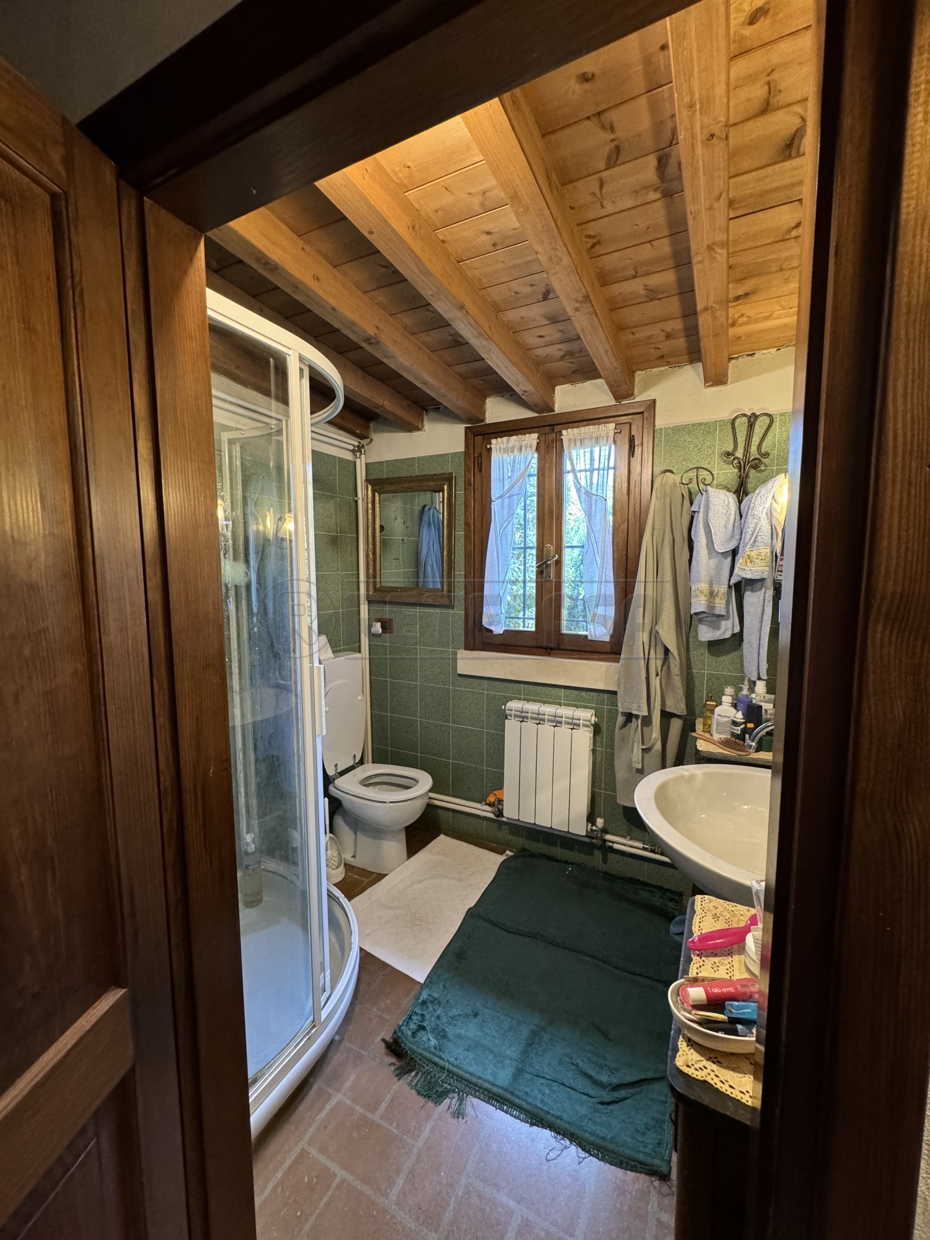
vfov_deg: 102.1
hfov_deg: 85.7
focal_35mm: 14
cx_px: 465
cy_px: 620
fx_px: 502
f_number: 2.2
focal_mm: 2.22
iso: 320
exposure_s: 1/50
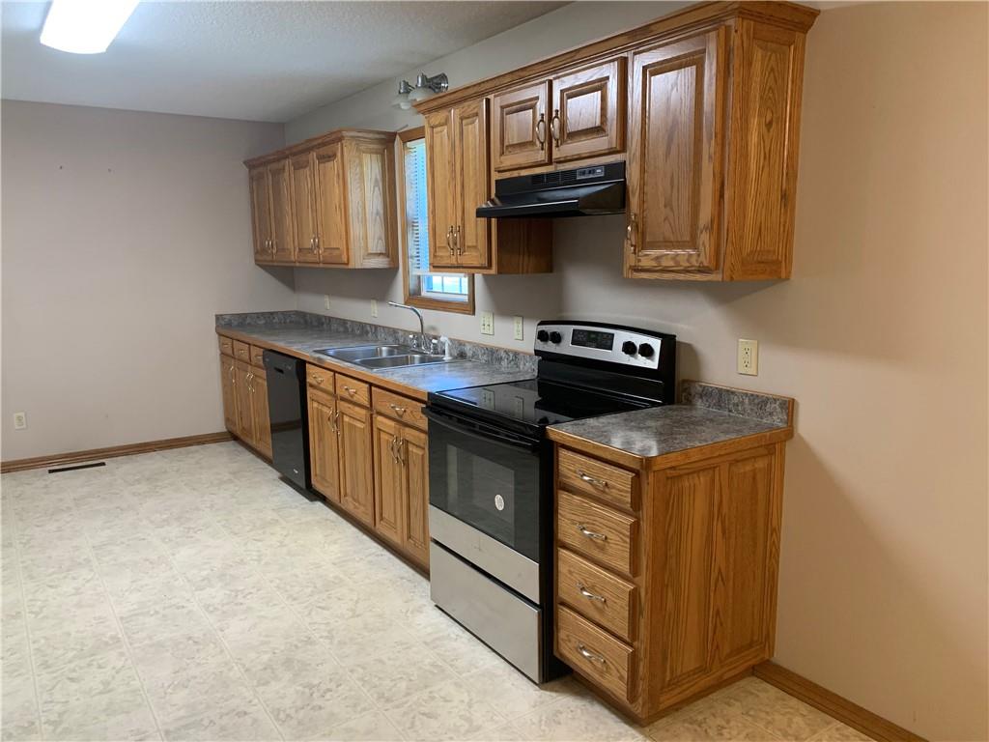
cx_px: 494
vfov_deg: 53.1
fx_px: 743
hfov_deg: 67.3
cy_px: 371
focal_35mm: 26
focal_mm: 4.25
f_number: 1.8
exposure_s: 1/60
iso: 125
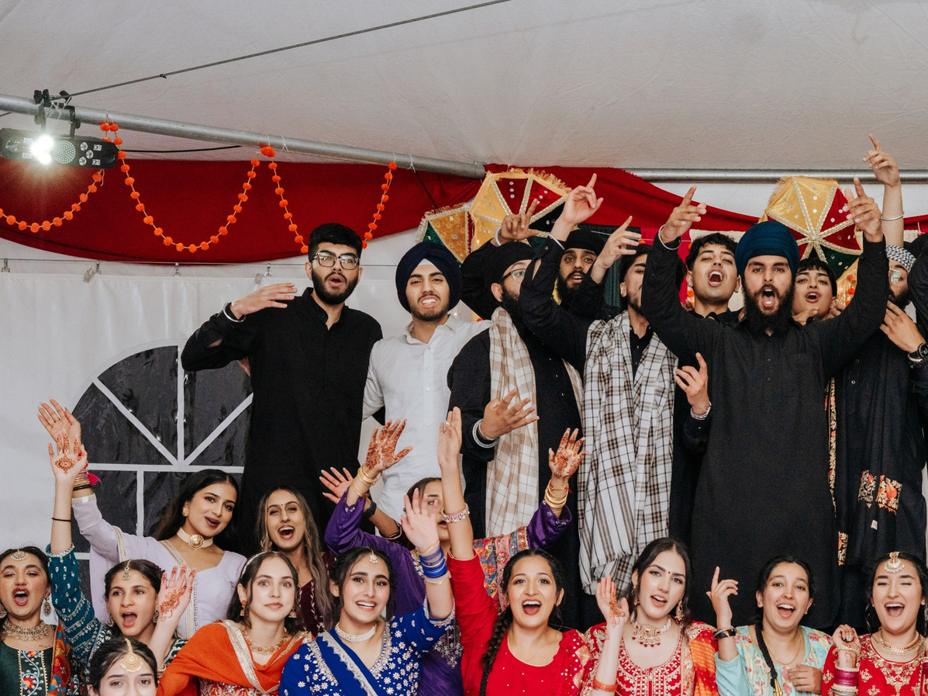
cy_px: 533
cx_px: 728
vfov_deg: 20.3
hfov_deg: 26.6
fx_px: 1930
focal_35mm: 72
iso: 1600
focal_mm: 35
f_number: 5
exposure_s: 1/200
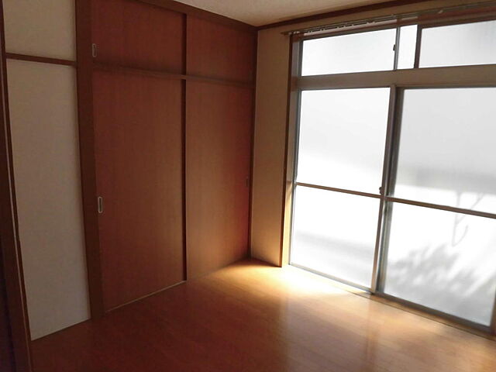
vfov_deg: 56.8
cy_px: 186
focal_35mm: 24
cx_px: 248
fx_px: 344
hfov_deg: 71.6
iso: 320
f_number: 3.1
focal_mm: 4.3
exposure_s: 1/500
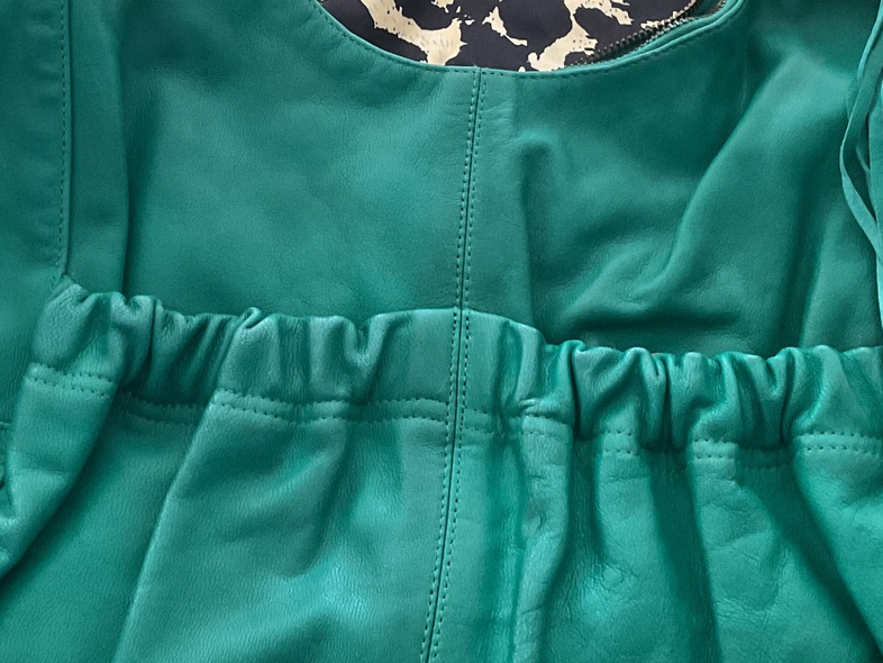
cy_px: 202
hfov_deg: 32.6
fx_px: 1505
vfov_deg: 24.7
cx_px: 377
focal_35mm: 59
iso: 250
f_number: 1.8
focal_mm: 3
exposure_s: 1/40
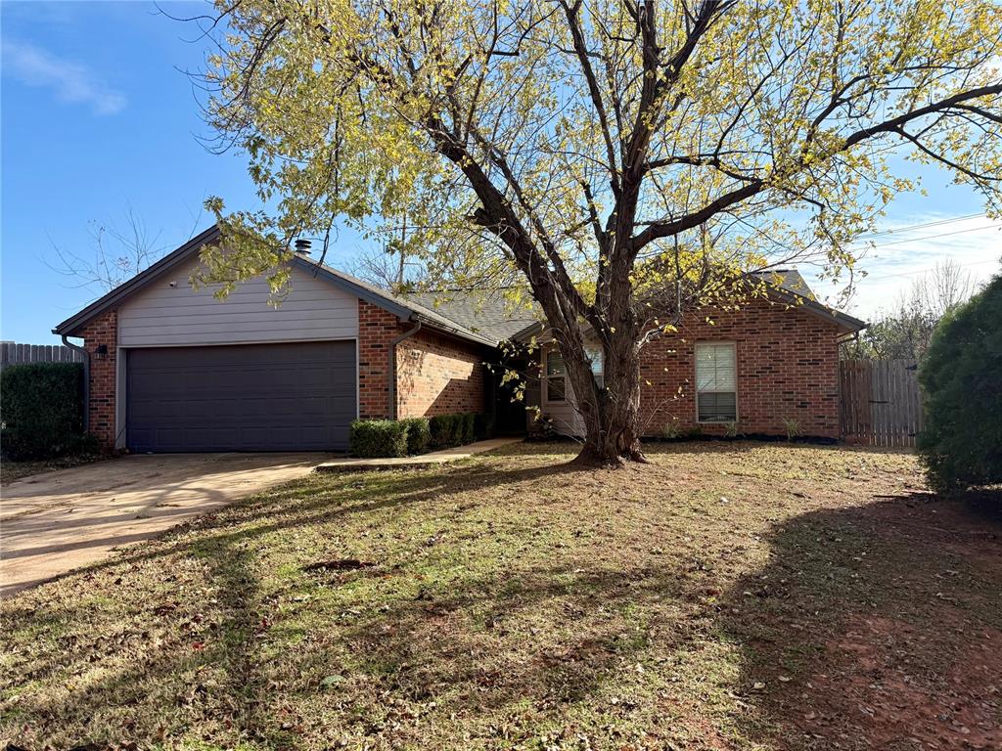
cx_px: 501
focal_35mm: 24
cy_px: 376
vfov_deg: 56.8
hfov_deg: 71.6
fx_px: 695
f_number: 1.78
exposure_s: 1/3584
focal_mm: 6.76
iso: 100
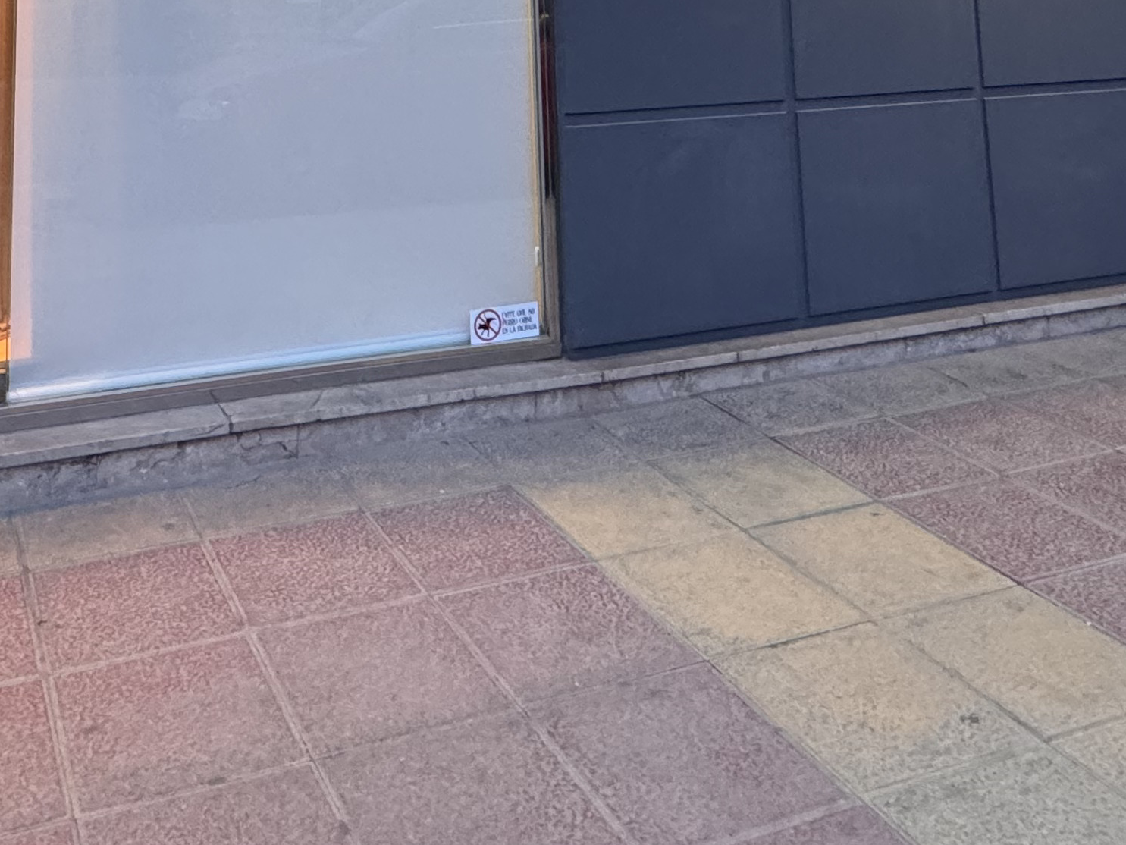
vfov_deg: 30.7
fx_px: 1236
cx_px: 333
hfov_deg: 47.8
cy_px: -219
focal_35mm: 38
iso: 250
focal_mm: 2.22
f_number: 2.2
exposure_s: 1/50
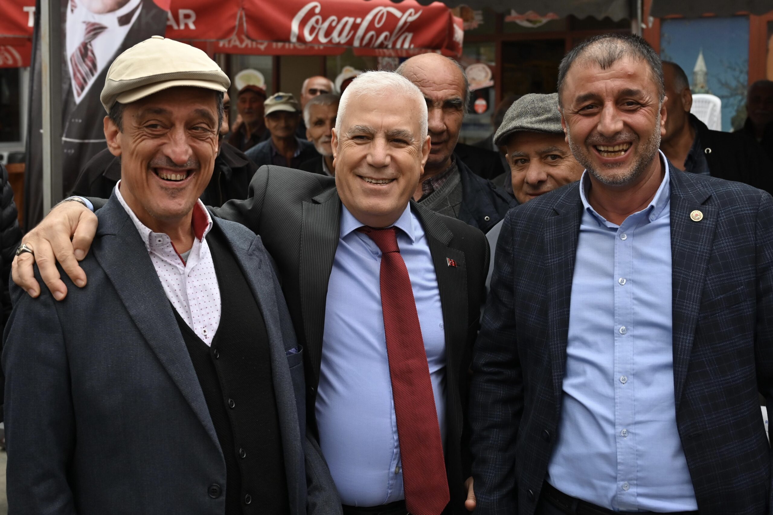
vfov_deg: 45.0
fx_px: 623
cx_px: 386
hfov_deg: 63.7
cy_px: 258
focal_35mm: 29
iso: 200
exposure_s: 1/500
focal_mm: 29
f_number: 4
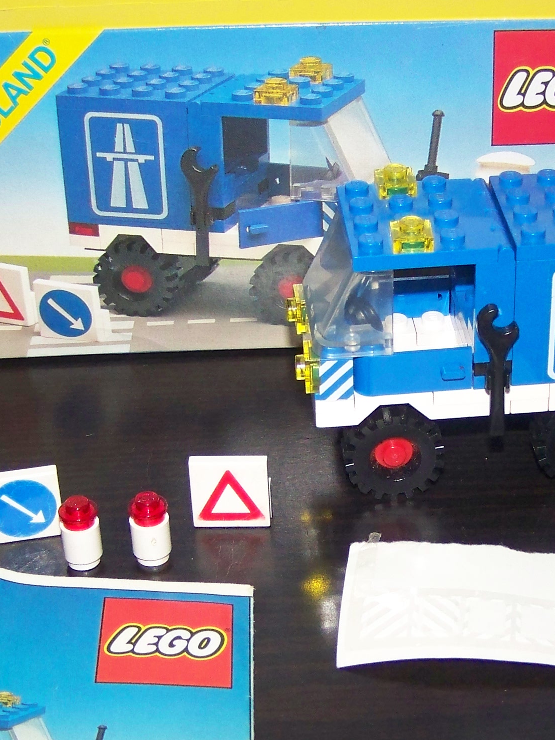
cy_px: 498
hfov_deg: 18.6
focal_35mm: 79
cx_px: 390
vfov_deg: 24.6
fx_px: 1689
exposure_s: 1/30
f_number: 2.8
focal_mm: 6.3
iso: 200
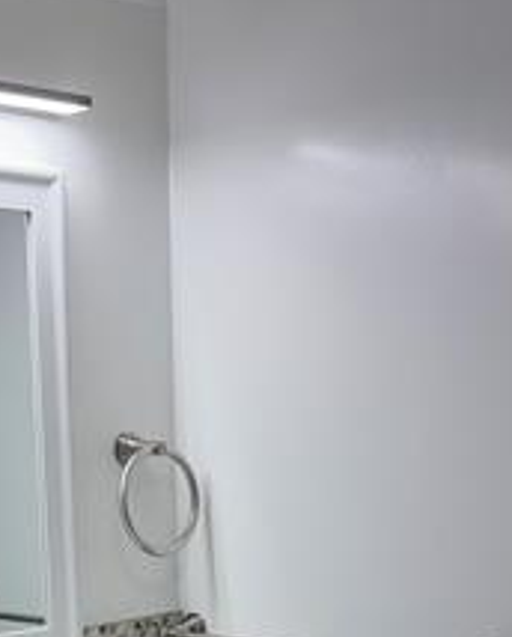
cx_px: 122
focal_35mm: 71
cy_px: 825
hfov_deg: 21.4
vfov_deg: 23.6
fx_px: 1341
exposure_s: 1/302
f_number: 1.6
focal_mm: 5.96
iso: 50
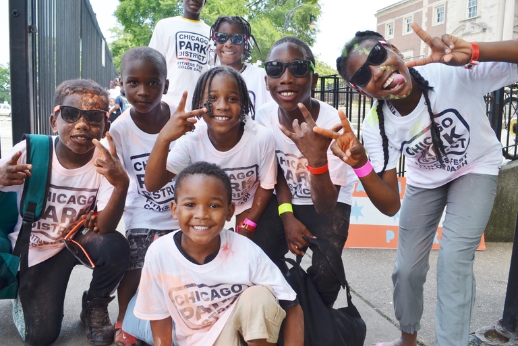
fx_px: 388
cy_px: 173
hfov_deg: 67.4
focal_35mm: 27
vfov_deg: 47.9
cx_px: 259
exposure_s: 1/160
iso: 200
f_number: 6.3
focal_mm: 18
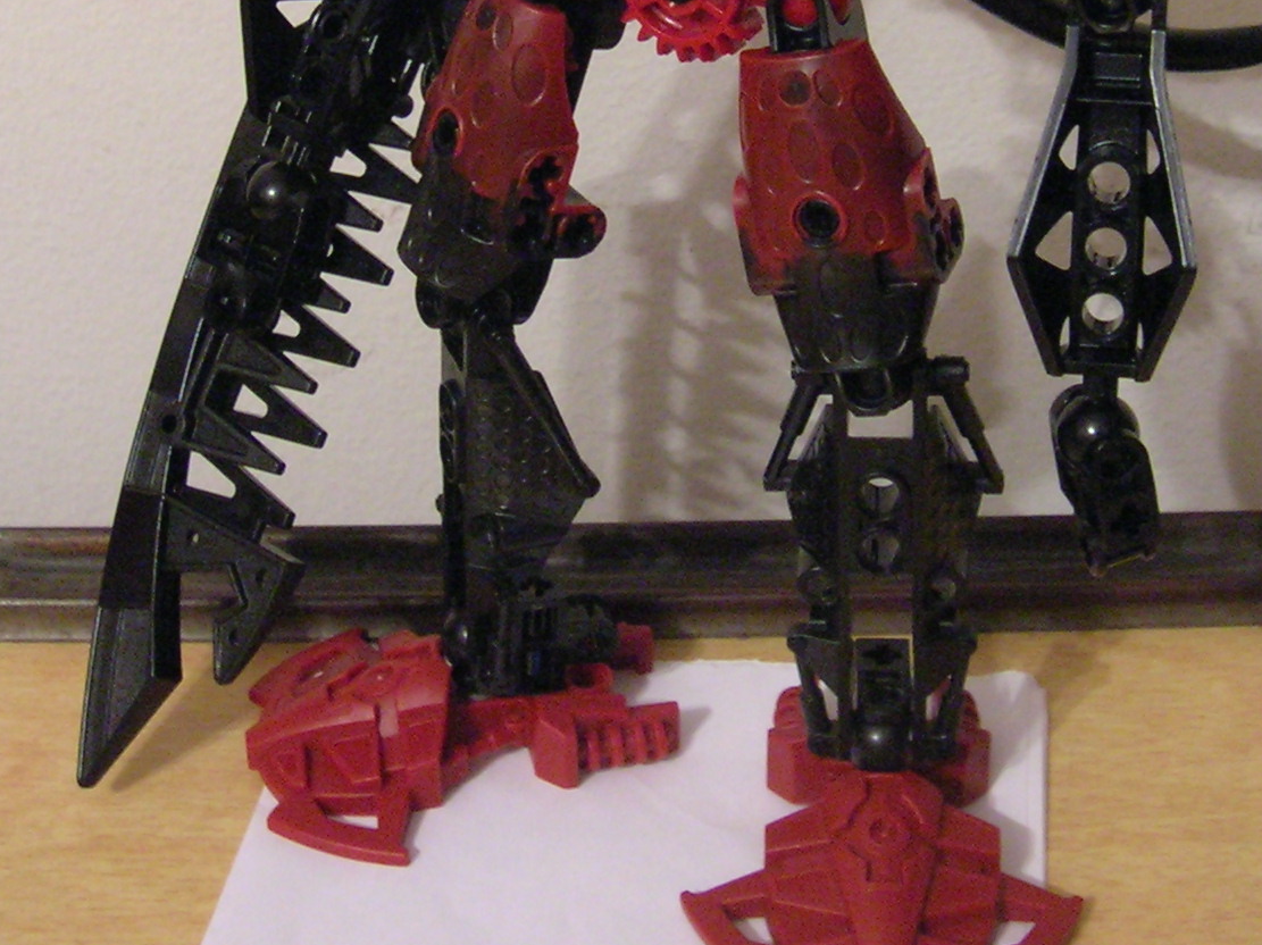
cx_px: 691
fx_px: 2551
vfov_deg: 20.6
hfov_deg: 27.8
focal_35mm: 70
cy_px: 108
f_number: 2.9
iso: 200
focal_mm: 5.7
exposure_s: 1/2
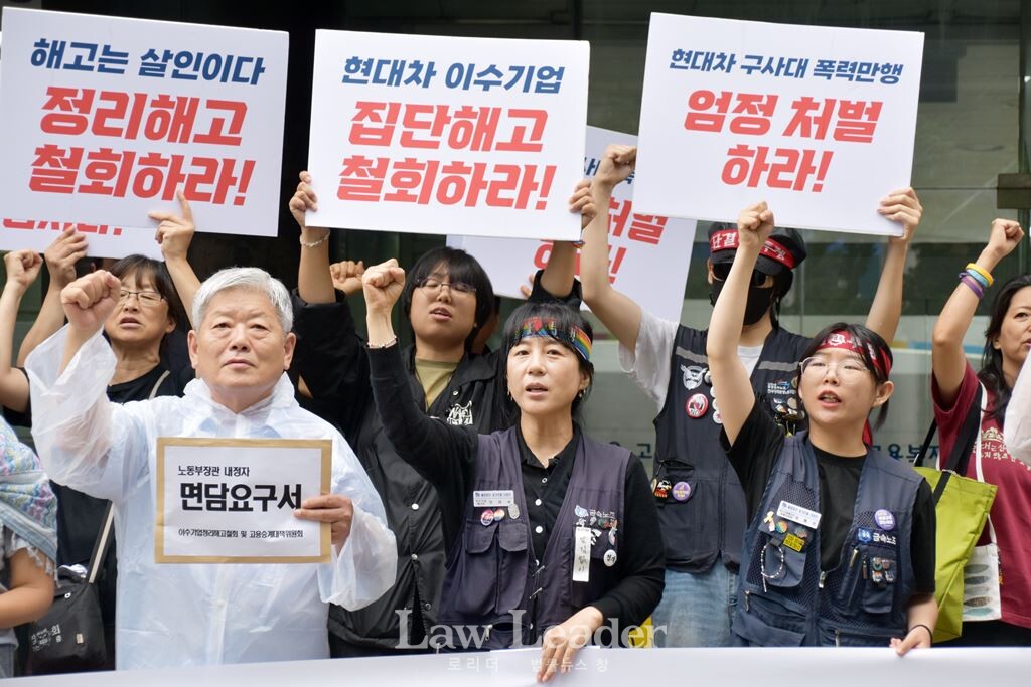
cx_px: 516
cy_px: 344
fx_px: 2921
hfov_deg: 20.0
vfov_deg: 13.4
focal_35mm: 102
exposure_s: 1/320
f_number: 5
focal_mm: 68
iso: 500
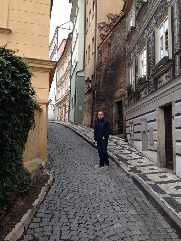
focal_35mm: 33
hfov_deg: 42.9
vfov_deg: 55.4
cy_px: 120
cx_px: 90
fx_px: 230
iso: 50
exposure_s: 1/242
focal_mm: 4.12
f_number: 2.4
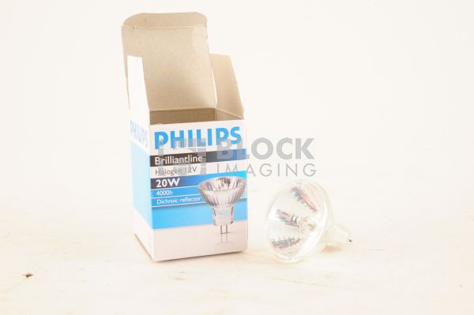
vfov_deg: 26.9
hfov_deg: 39.6
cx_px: 237
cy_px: 158
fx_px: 658
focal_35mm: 50
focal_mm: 50
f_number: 13
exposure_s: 1/160
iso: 1600
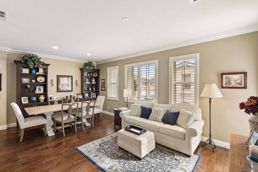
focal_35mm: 16
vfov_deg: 73.8
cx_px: 129
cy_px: 86
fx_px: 115
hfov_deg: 96.7
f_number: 8
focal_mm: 16
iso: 500
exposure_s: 1/6
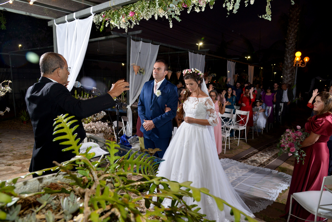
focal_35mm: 24
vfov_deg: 53.2
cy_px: 111
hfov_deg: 73.7
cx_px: 166
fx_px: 221
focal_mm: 24
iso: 1600
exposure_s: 1/60
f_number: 5.6
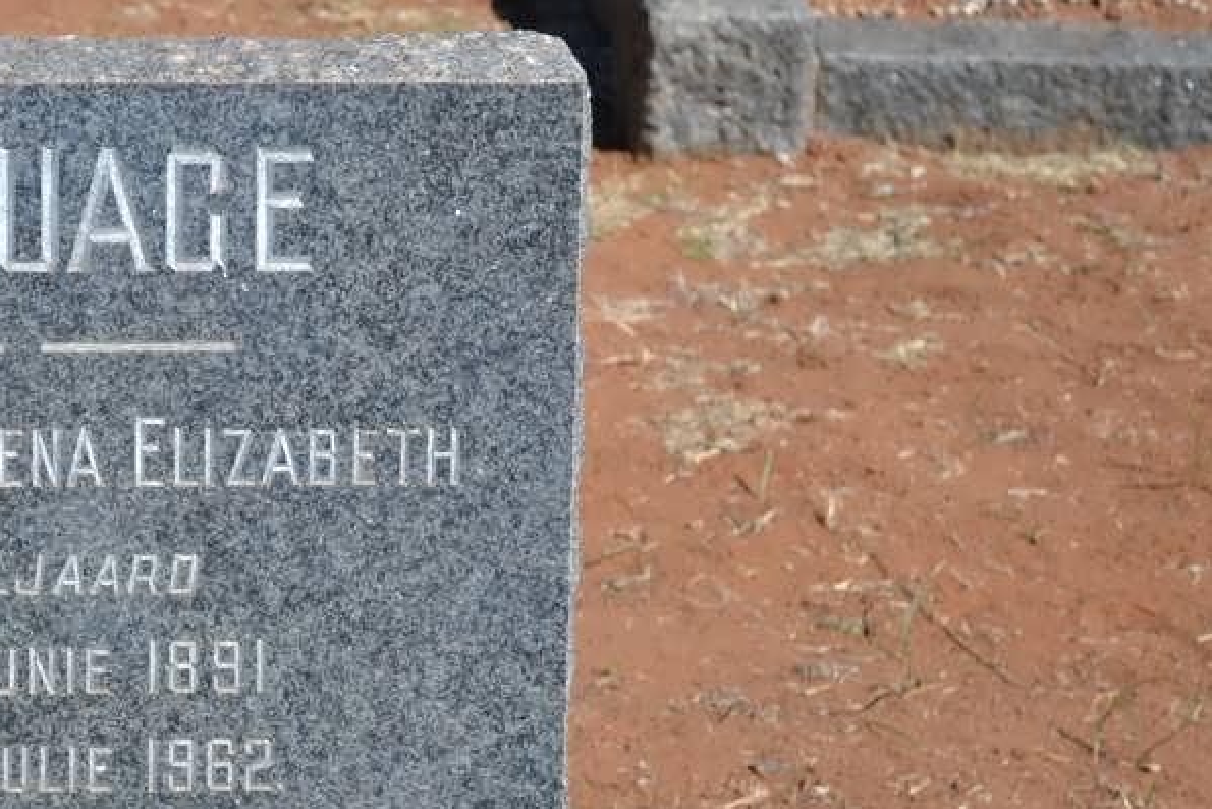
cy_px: 683
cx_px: 31
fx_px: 4478
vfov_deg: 10.3
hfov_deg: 15.2
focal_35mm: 133
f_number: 5.6
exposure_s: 1/125
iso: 100
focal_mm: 44
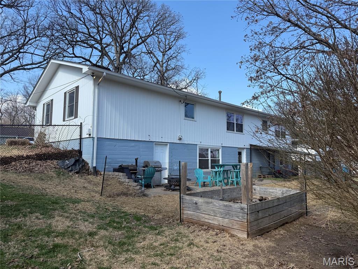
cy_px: 134
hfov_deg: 71.6
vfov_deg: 56.8
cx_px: 179
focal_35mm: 24
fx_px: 248
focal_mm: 6.76
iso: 80
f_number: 1.78
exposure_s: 1/2525
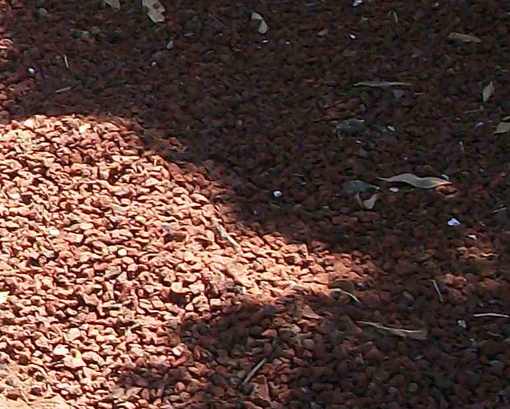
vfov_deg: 9.6
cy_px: 184
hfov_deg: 11.2
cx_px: -399
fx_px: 2430
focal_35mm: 161
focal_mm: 5.7
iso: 80
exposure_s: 1/50
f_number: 8.8
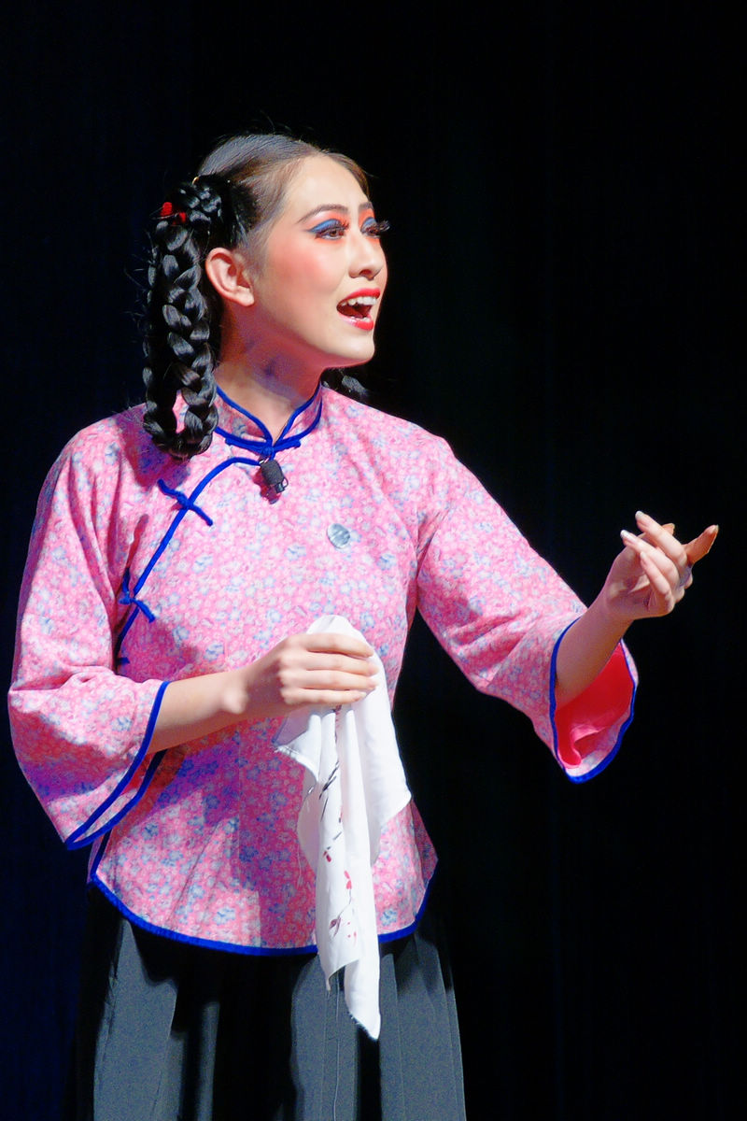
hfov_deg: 3.1
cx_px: 374
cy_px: 560
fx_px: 14005
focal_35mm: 450
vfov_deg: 4.6
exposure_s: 1/60
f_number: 7.1
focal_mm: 300
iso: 250
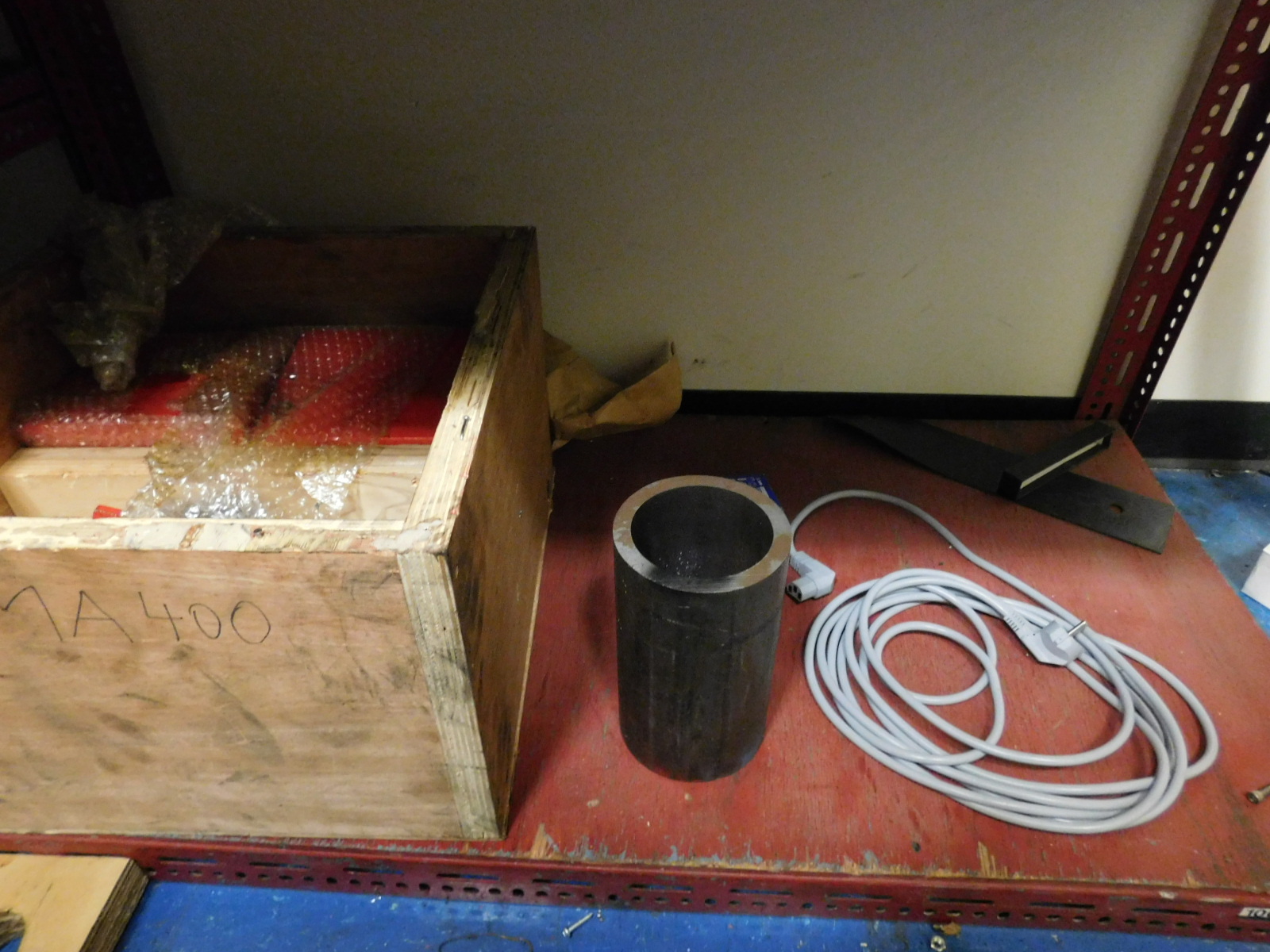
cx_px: 635
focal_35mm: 23
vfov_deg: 58.9
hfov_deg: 73.9
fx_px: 844
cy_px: 476
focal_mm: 4
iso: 800
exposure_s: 1/8
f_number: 3
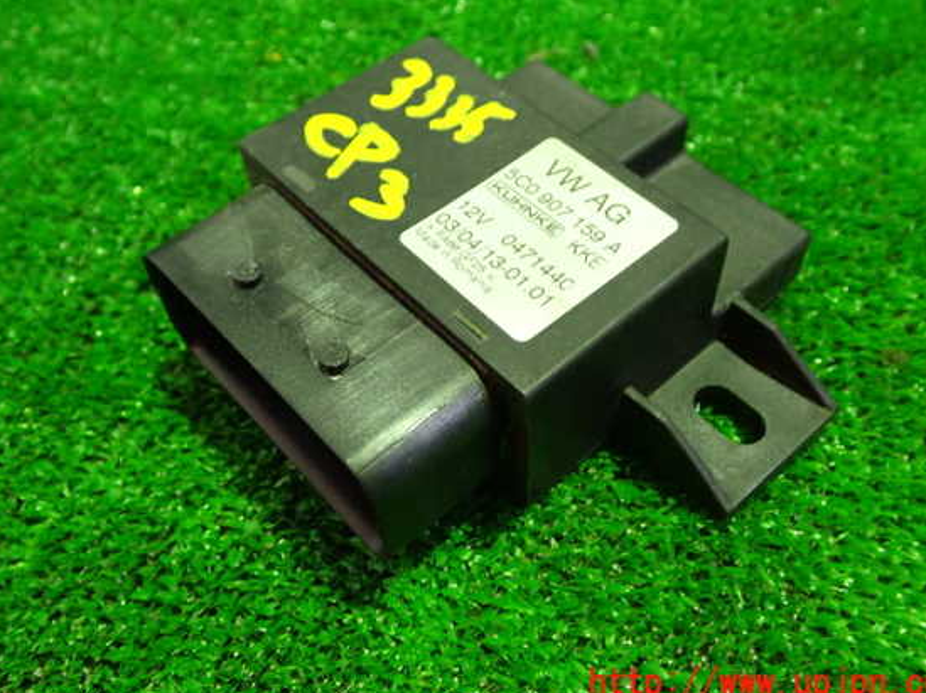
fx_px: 936
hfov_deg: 52.7
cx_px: 464
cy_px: 325
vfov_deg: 40.6
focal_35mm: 35
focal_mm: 5.79
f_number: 2.4
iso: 800
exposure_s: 1/25
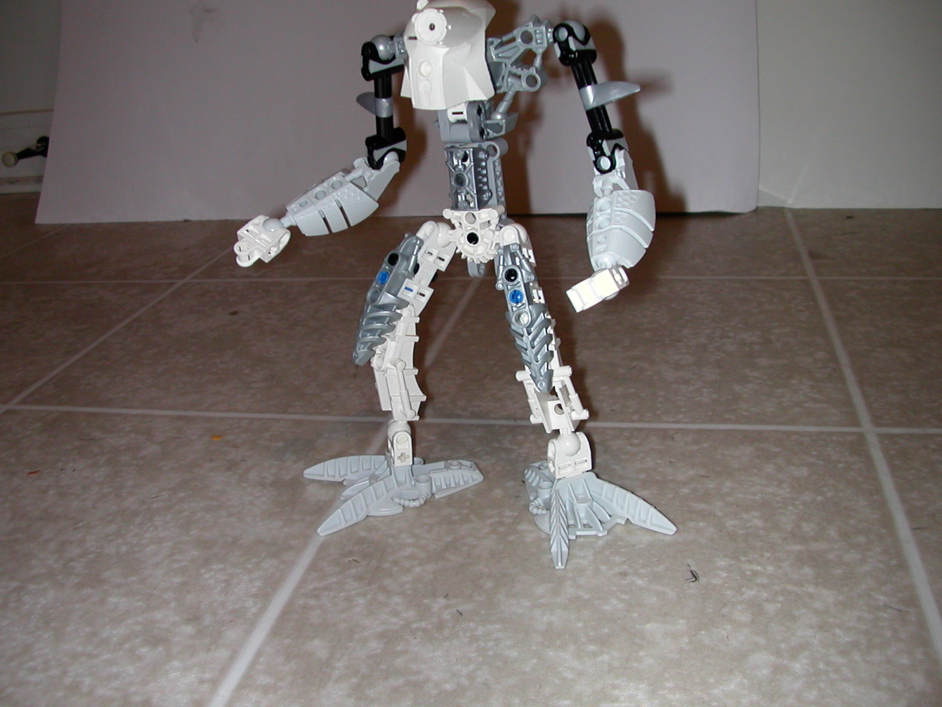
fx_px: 1007
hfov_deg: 50.1
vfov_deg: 38.7
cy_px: 354
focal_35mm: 37
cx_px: 471
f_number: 2.7
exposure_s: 1/59.9
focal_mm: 5.6
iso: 100
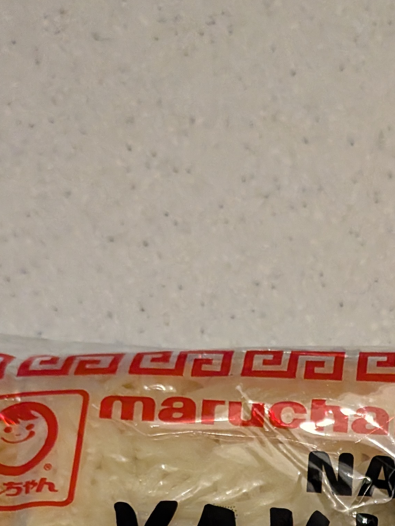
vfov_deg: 26.9
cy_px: 646
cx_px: 338
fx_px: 959
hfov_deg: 22.8
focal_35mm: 63
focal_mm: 4.53
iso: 170
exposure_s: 1/134
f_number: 1.7
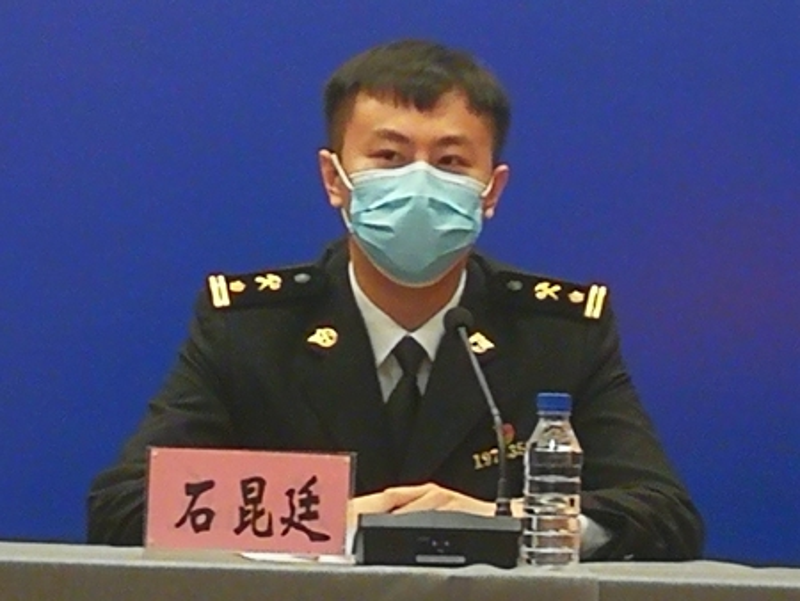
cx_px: 400
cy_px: 300
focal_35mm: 270
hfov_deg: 7.3
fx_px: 6243
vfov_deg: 5.5
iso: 160
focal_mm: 3.95
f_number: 2.2
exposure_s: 1/50
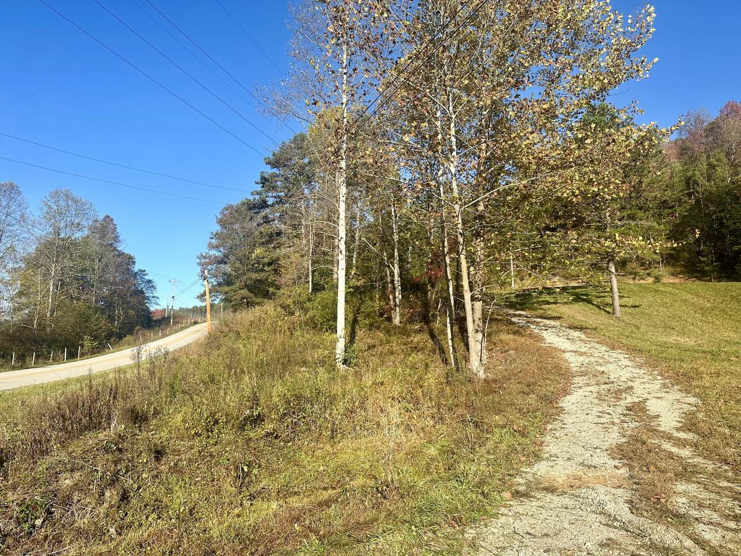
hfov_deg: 71.6
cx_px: 370
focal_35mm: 24
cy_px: 278
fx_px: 514
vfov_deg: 56.8
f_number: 1.78
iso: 80
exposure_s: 1/2809
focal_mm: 6.86
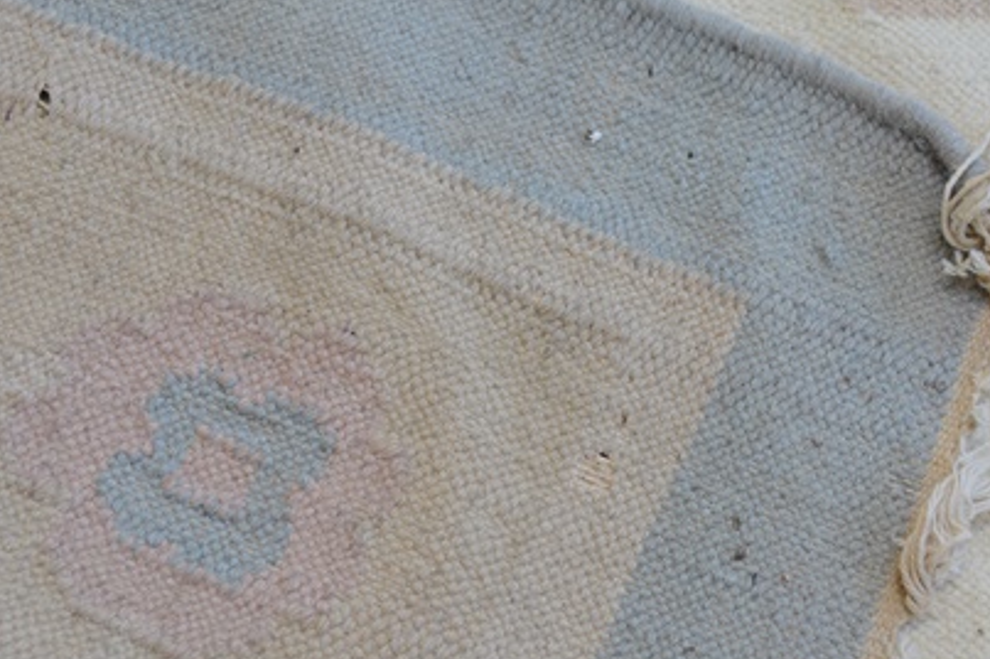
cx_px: 494
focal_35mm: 76
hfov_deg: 26.7
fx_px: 2088
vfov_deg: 17.9
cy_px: 317
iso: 320
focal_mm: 34
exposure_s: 1/125
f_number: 5.6
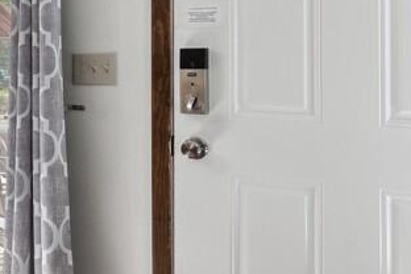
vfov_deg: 25.6
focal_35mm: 52
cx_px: -115
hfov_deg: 30.6
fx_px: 594
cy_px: 62
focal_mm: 12
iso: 200
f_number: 6.3
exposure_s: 1/80
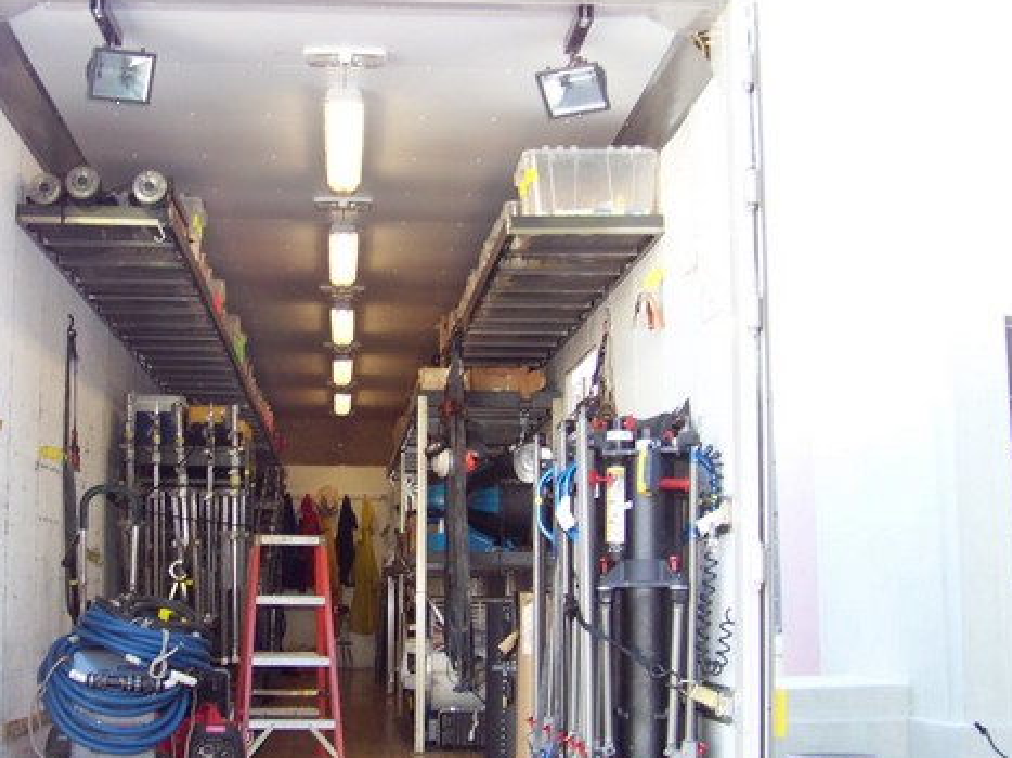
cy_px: 456
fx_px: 1578
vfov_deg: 27.0
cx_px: 360
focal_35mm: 54
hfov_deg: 35.3
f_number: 2.8
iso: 72
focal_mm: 5.85
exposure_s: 1/60
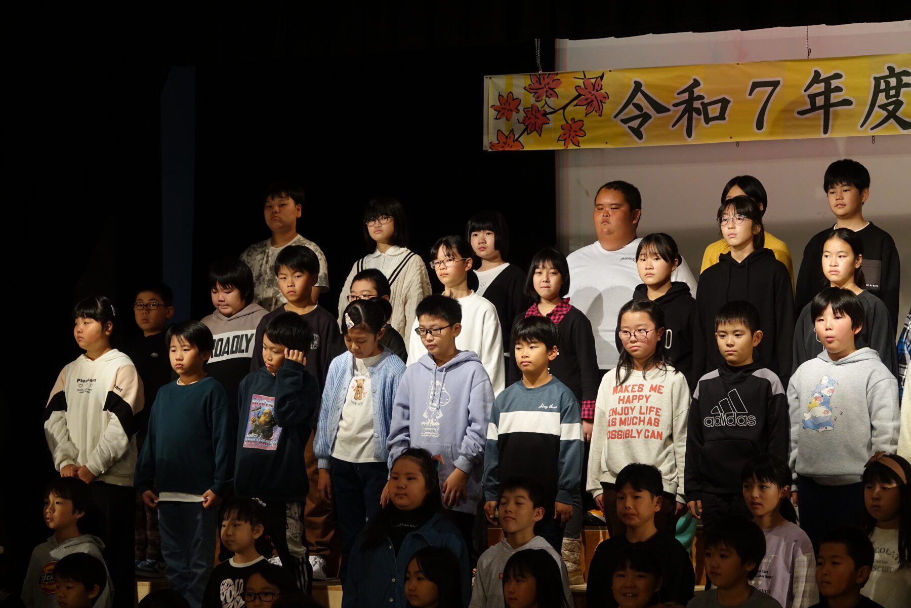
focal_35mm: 127
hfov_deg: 16.1
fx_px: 3214
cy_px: 304
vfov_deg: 10.8
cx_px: 456
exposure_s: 1/80
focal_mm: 46.41
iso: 500
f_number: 4
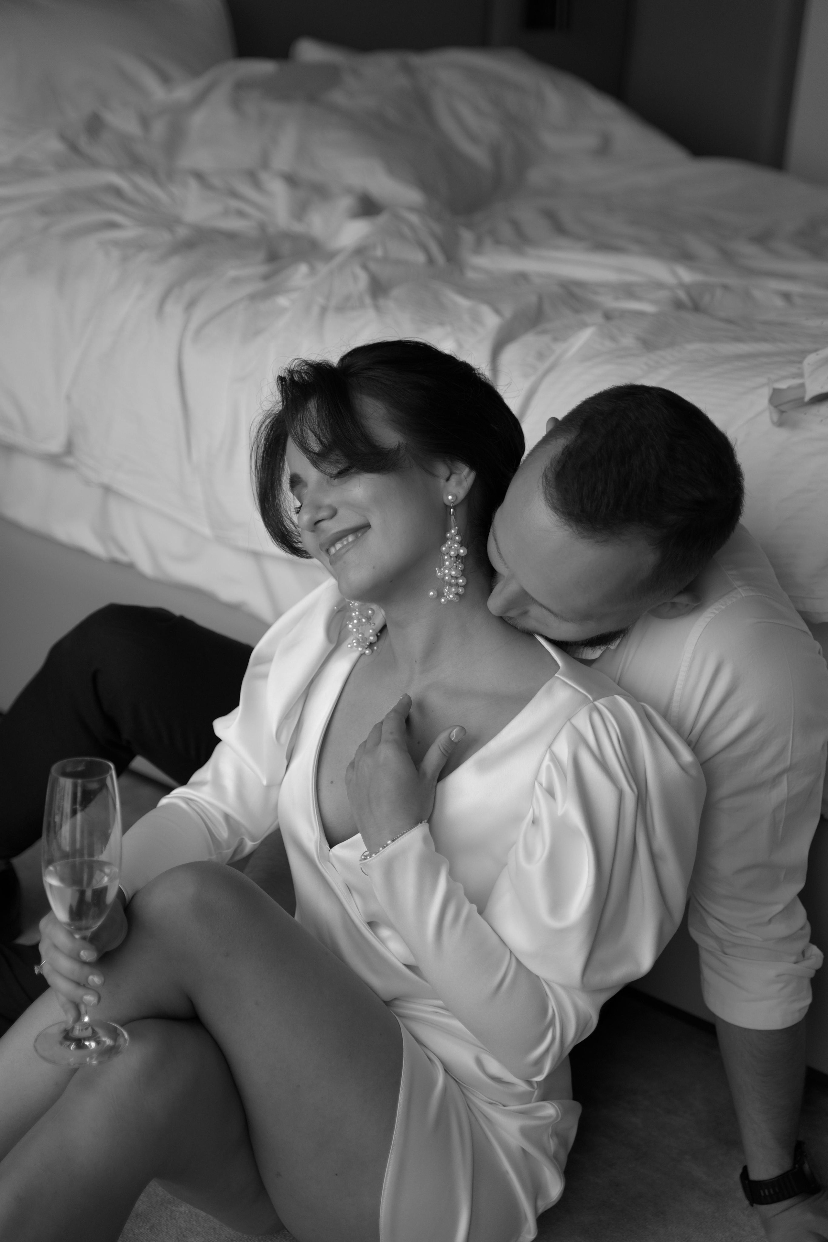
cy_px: 621
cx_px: 414
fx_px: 1966
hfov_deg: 23.8
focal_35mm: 57
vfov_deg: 35.1
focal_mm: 57
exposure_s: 1/800
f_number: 2.8
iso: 800
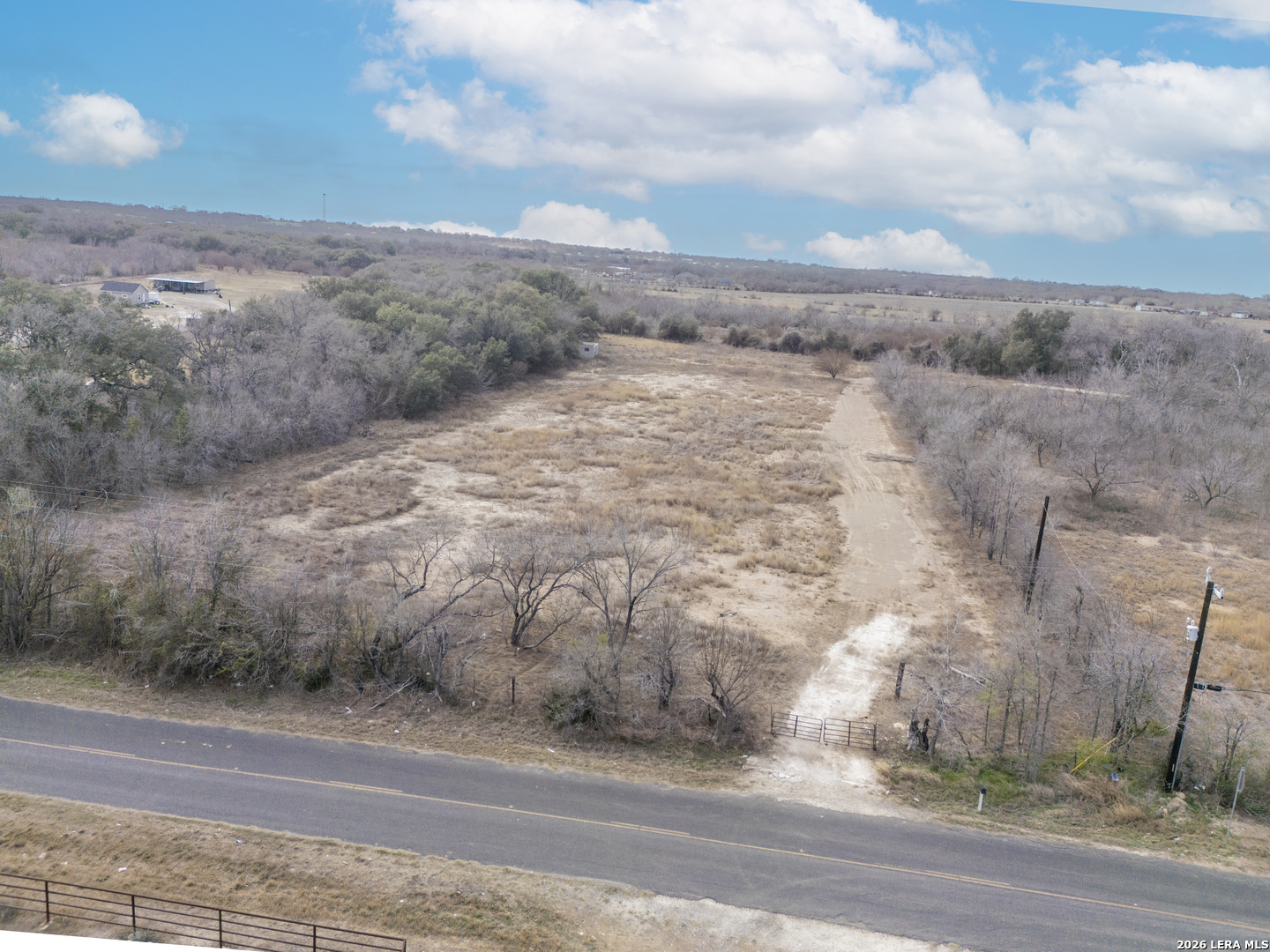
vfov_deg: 56.8
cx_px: 635
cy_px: 476
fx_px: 881
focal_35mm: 24
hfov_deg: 71.6
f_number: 1.7
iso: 130
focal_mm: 6.72
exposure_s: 1/3000
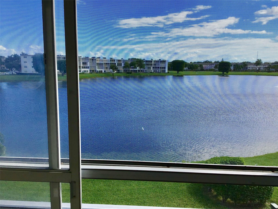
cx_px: 139
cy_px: 104
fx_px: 249
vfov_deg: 45.4
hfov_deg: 58.4
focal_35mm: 31
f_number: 2.4
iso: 25
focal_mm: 3.3
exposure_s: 1/831
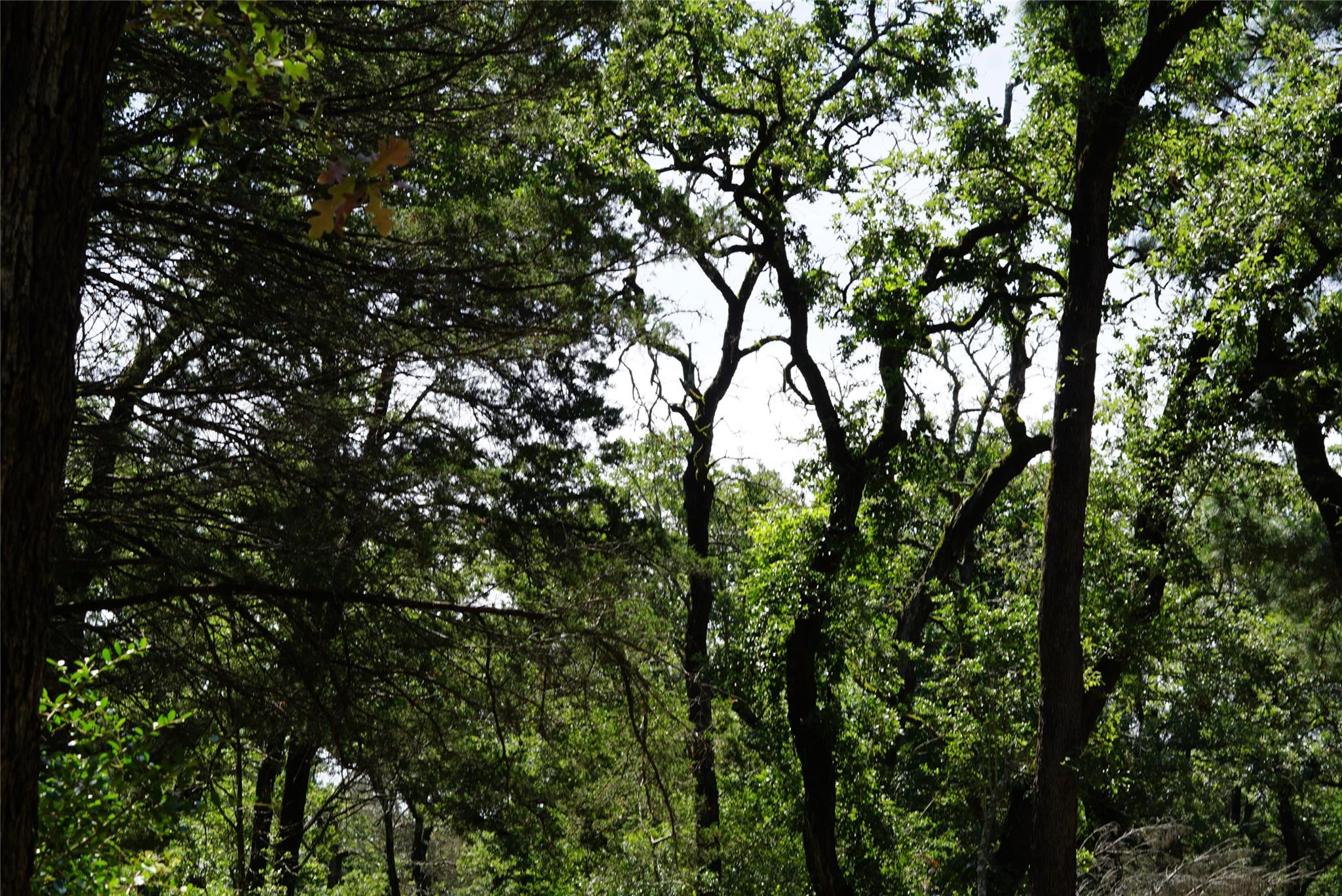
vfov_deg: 18.2
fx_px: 2797
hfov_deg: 27.0
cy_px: 448
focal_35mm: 75
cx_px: 671
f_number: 9
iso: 100
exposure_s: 1/100
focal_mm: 50
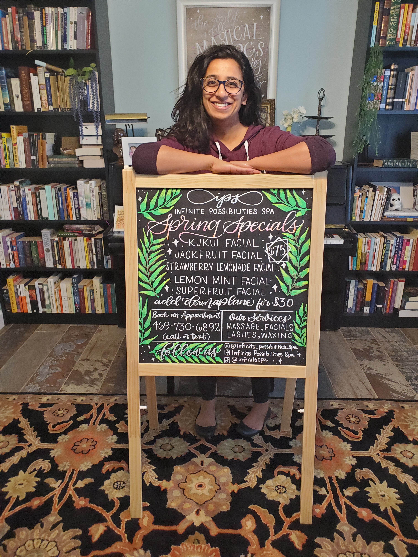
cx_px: 209
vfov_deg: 67.3
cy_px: 278
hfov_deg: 53.1
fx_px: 419
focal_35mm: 26
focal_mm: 4.3
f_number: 2.4
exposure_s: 1/39
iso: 500
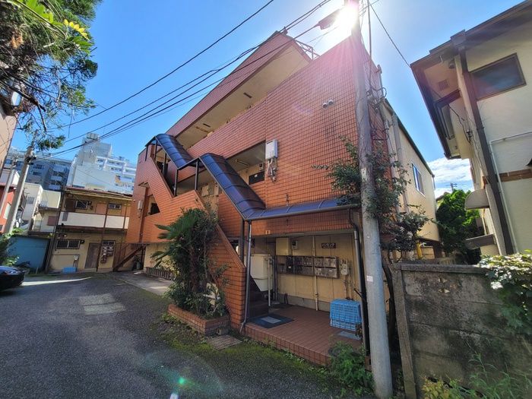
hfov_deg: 106.2
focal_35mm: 13
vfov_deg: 89.9
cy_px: 200
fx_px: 200
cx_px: 266
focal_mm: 2.2
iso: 64
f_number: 2.2
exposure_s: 1/789
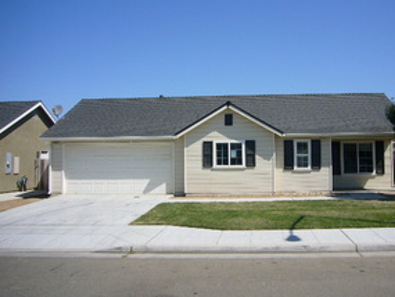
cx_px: 238
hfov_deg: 53.5
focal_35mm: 34
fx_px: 388
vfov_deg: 41.8
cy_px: 147
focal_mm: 4.6
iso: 80
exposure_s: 1/500
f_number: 5.6
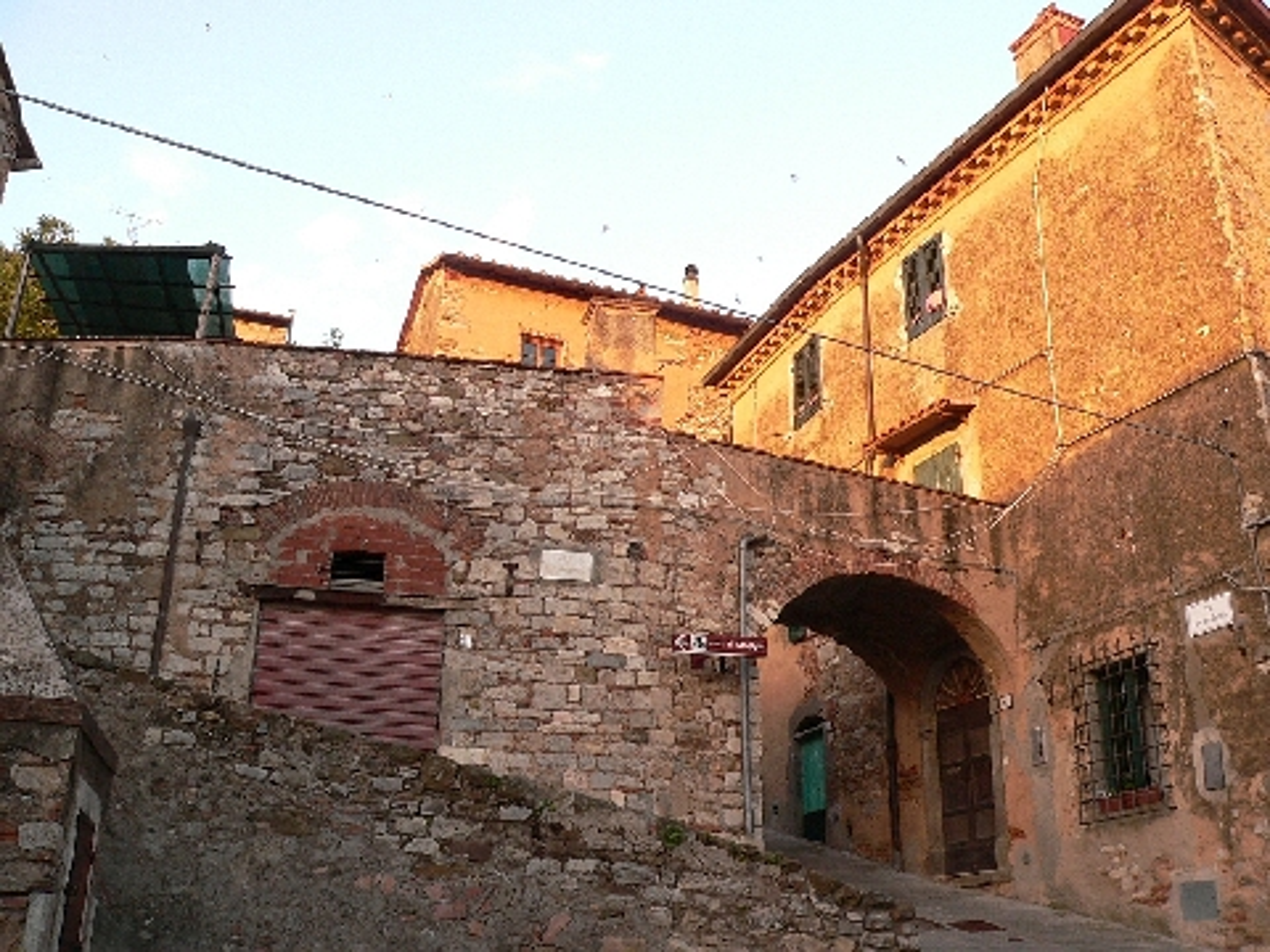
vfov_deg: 39.7
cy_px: 476
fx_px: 1321
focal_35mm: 36
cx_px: 635
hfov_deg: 51.4
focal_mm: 6
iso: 200
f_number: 3.7
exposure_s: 1/125
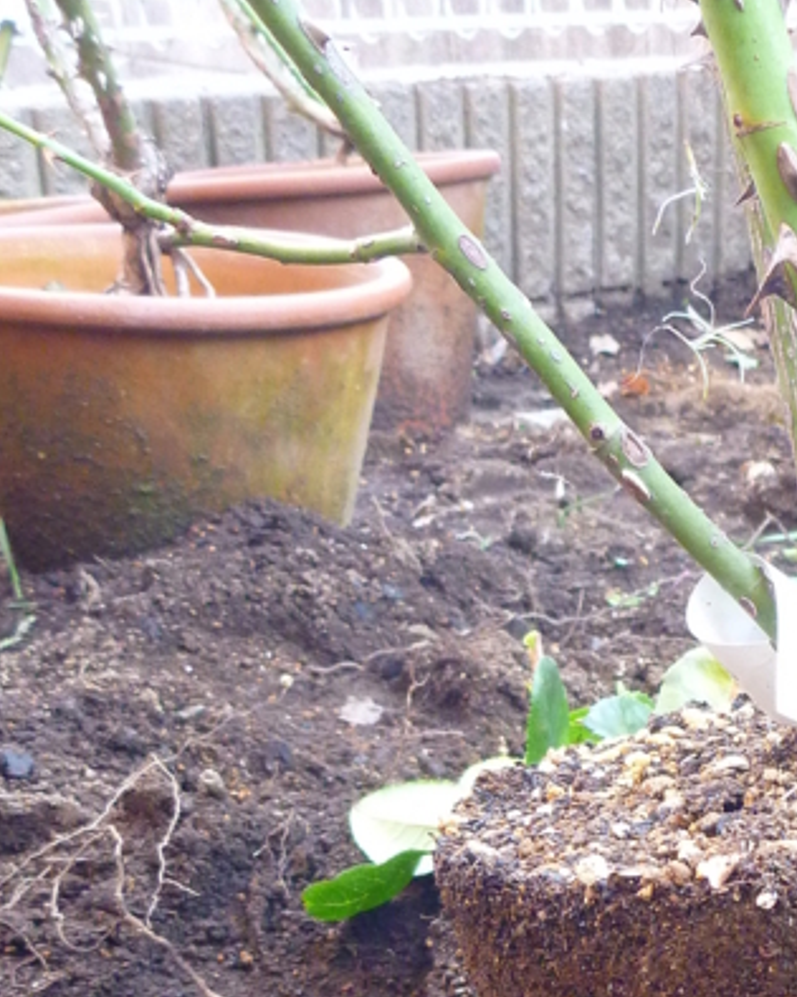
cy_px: 1073
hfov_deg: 20.5
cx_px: 896
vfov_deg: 25.0
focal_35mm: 71
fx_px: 2094
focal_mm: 4.9
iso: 250
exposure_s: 1/30
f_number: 3.3
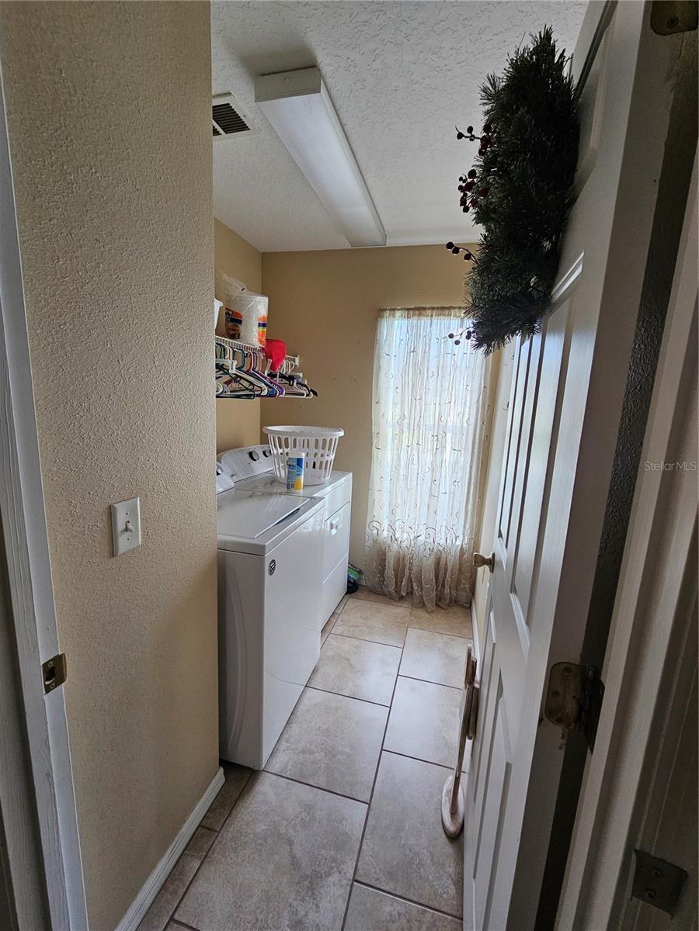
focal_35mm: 13
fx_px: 350
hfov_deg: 89.9
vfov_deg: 106.2
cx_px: 350
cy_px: 466
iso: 160
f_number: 2.2
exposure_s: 1/60
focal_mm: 2.2
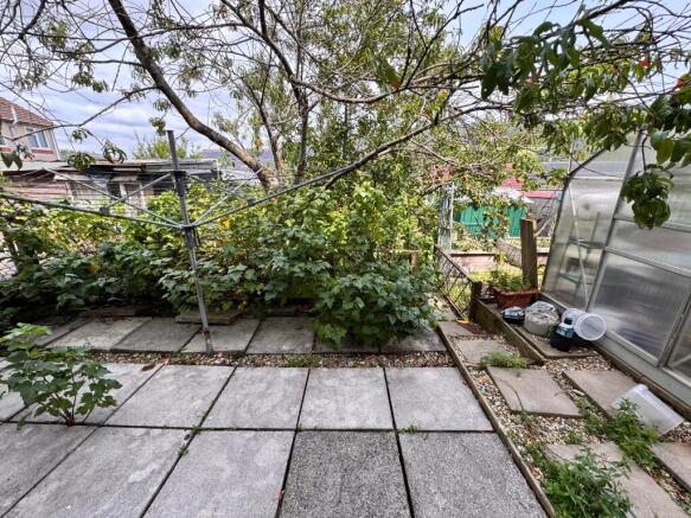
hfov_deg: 102.1
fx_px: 279
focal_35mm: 14
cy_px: 259
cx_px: 346
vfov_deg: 85.7
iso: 40
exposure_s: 1/256
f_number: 2.2
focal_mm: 2.22
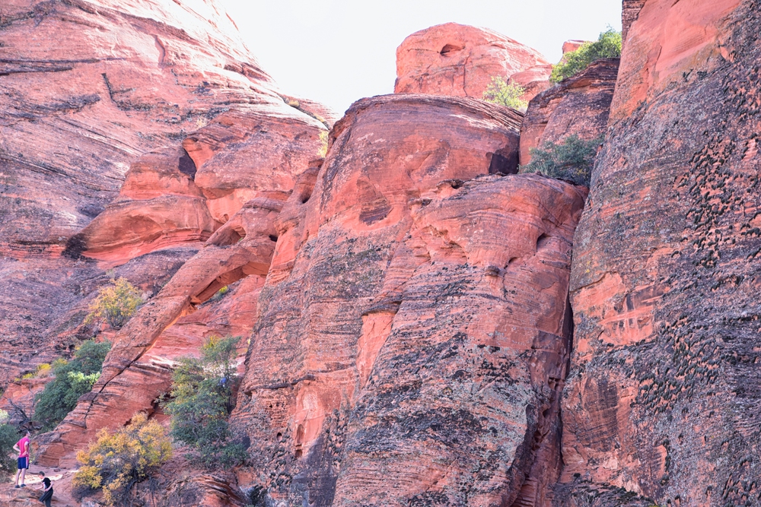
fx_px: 2537
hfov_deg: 17.1
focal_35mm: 120
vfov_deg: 11.4
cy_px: 254
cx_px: 380
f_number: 9
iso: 400
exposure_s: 1/160
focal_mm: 80
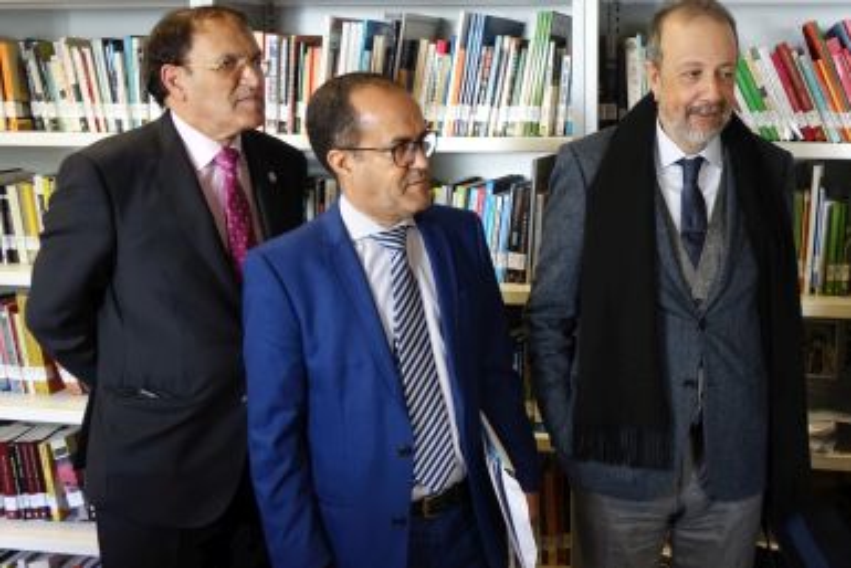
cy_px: 284
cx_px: 426
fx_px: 804
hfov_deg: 55.8
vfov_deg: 38.9
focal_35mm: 34
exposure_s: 1/40
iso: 500
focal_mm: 12.56
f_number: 2.8
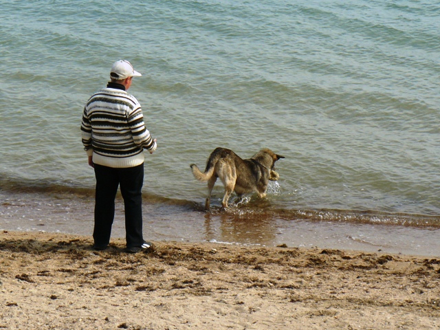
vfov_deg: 11.1
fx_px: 1703
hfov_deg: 14.7
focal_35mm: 134
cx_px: 220
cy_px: 165
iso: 100
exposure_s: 1/400
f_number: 6.3
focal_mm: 18.6
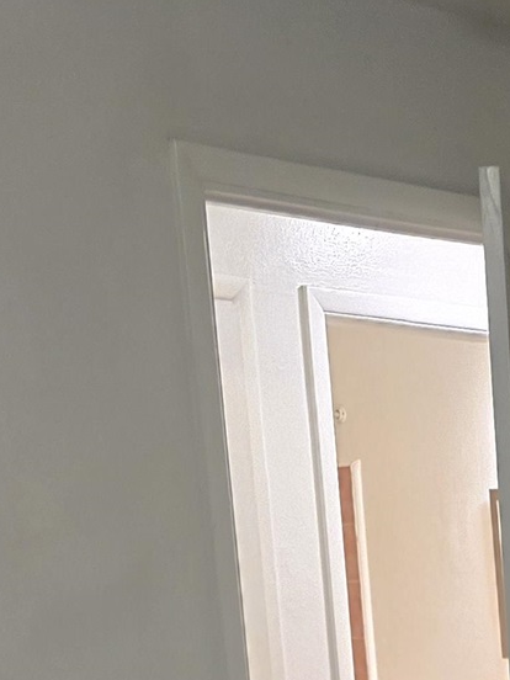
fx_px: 1886
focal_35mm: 96
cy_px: 1152
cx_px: 753
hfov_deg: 14.4
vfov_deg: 17.4
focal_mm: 6.3
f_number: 1.7
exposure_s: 1/60
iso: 800
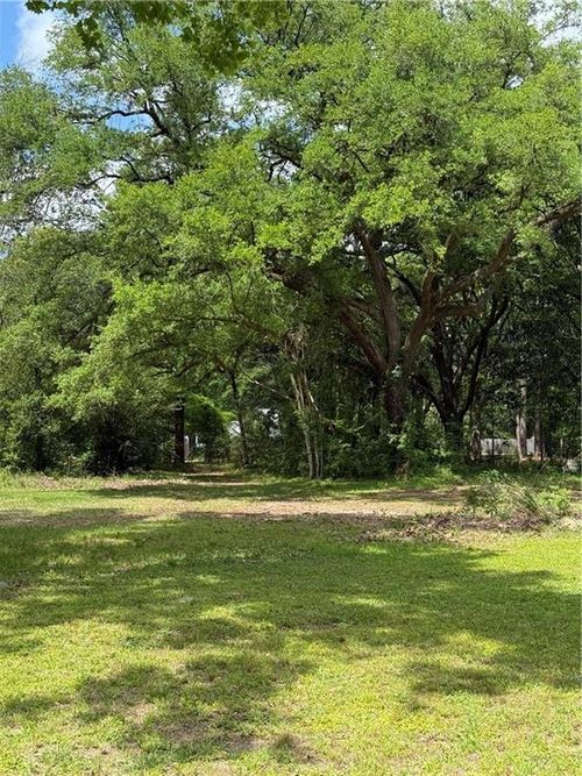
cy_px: 388
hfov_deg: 30.3
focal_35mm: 48
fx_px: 1076
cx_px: 291
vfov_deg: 39.7
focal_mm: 6.76
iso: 100
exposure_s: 1/2146
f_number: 1.78
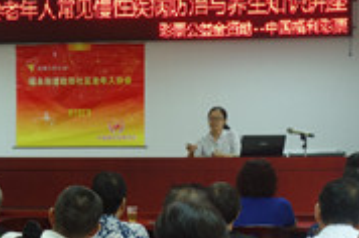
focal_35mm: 121
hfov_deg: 16.6
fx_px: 1204
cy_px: 219
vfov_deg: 11.2
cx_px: 8
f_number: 3.2
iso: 400
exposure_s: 1/50
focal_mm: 15.82
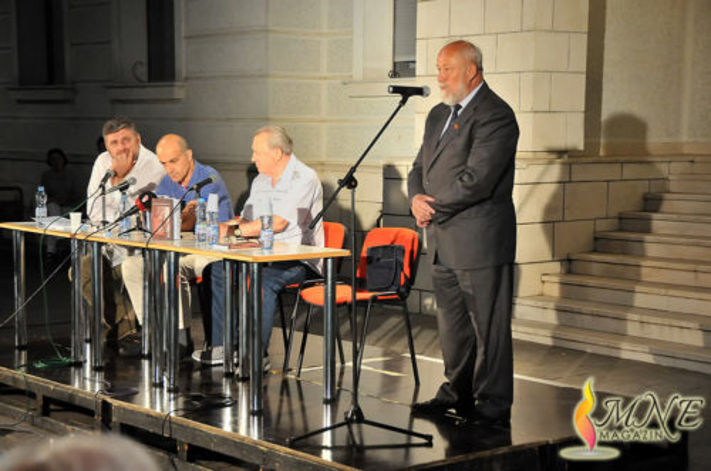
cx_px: 356
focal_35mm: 69
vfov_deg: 19.6
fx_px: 1360
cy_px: 236
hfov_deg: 29.3
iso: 2000
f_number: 4.5
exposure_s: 1/50
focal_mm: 46
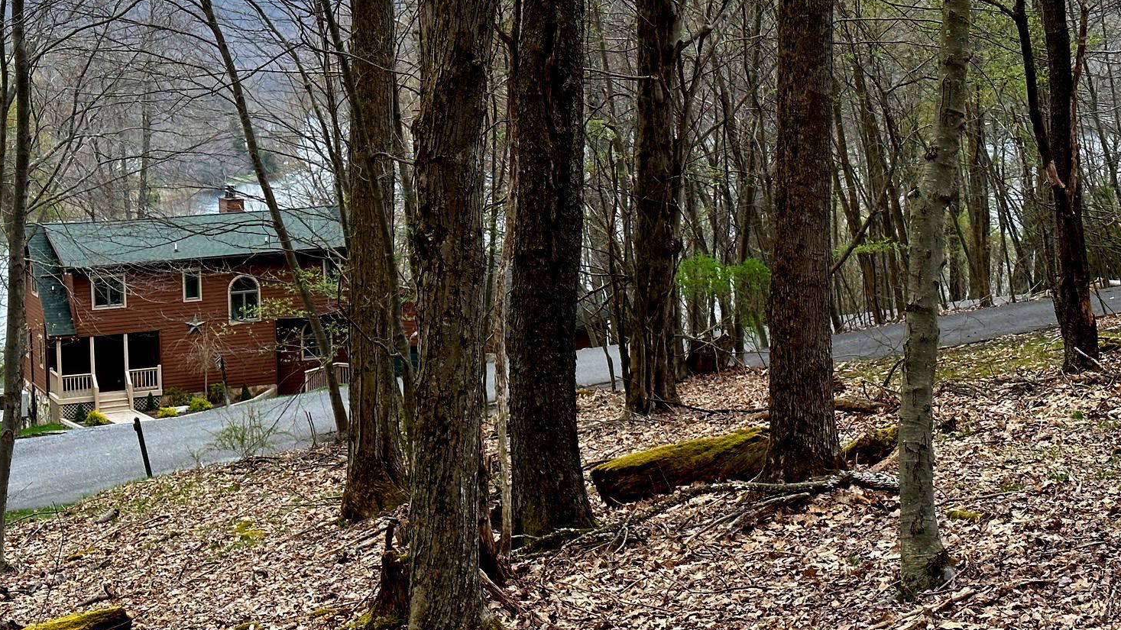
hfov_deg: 29.0
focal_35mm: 73
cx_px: 539
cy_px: 188
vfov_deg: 16.5
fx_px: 2170
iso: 80
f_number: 1.78
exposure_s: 1/162
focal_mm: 6.86
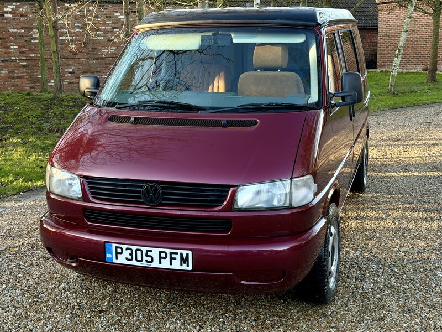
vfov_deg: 30.3
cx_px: 221
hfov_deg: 39.7
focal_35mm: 48
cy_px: 166
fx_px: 613
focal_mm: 6.76
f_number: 1.78
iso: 64
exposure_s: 1/187
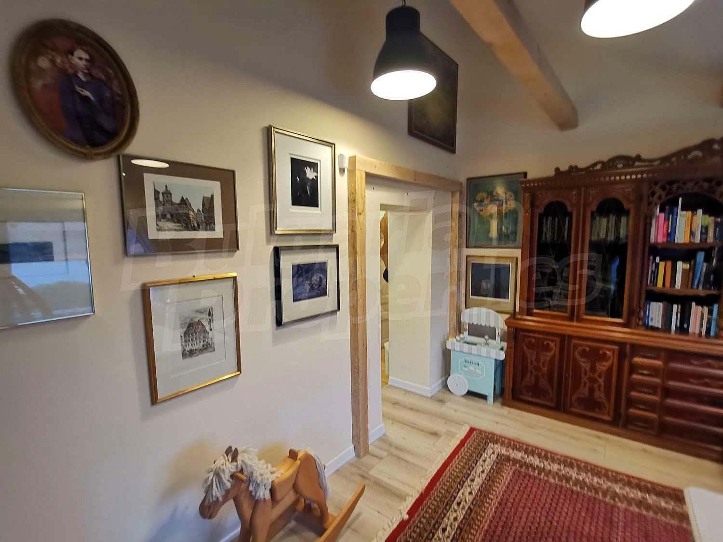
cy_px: 271
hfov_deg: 91.0
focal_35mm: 17
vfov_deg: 74.7
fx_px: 355
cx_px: 362
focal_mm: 2.23
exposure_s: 1/33.3
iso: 800
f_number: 2.2
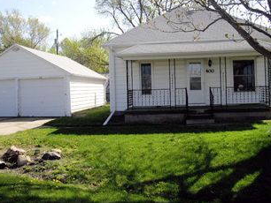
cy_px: 90
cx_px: 120
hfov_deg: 43.8
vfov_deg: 33.6
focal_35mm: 43
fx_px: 337
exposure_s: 1/80
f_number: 8
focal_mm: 7.9
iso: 50
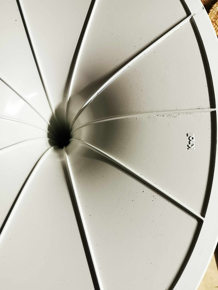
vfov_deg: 52.6
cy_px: 145
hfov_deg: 40.7
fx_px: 294
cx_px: 109
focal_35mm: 35
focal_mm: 5.58
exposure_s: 1/50
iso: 160
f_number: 1.8
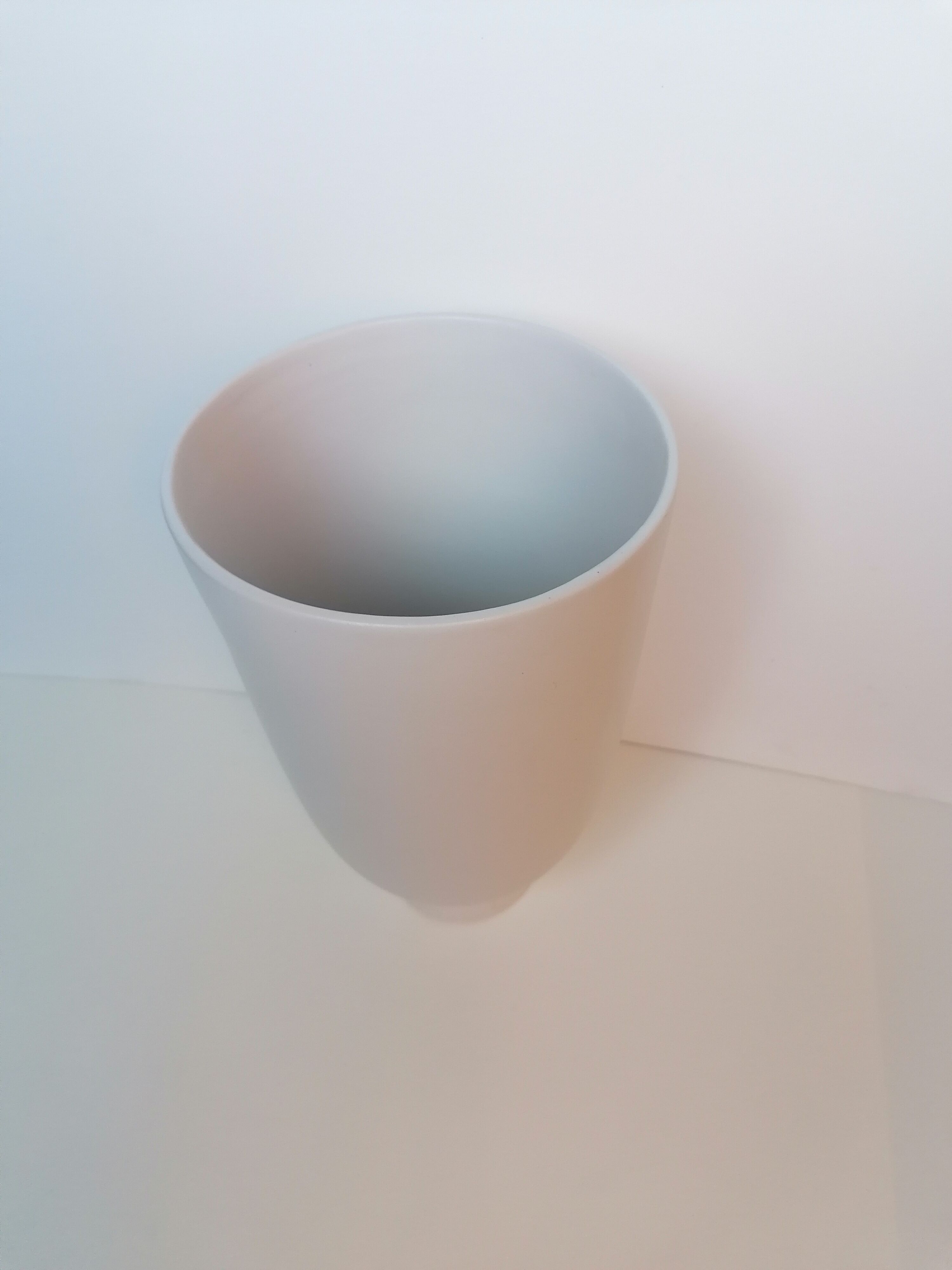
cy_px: 635
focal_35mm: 27
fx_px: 990
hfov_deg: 51.4
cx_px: 476
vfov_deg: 65.3
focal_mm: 4.75
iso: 160
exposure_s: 1/60
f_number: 1.8
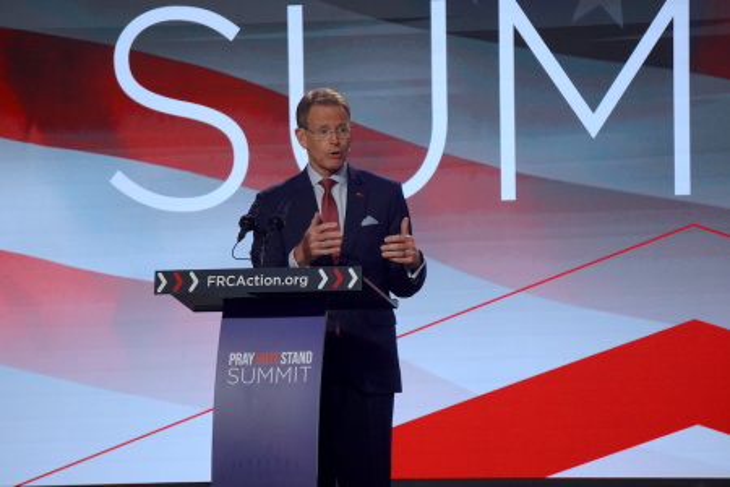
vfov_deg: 5.1
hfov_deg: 7.6
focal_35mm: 270
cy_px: 244
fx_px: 5475
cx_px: 365
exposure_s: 1/320
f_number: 6.3
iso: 3200
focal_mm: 180
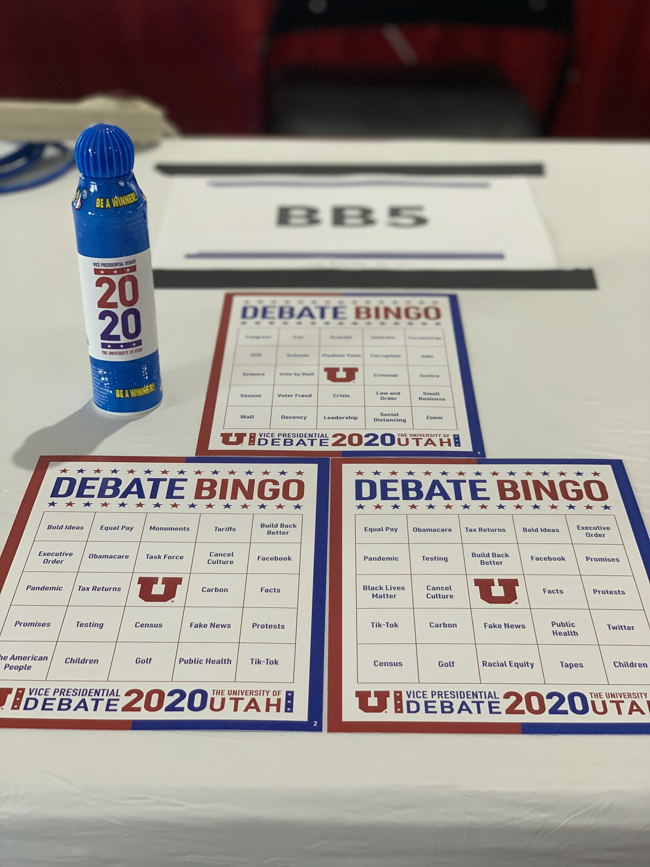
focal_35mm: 52
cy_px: 434
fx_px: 1302
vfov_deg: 36.8
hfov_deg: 28.0
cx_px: 325
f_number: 2.4
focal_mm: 6
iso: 80
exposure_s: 1/122
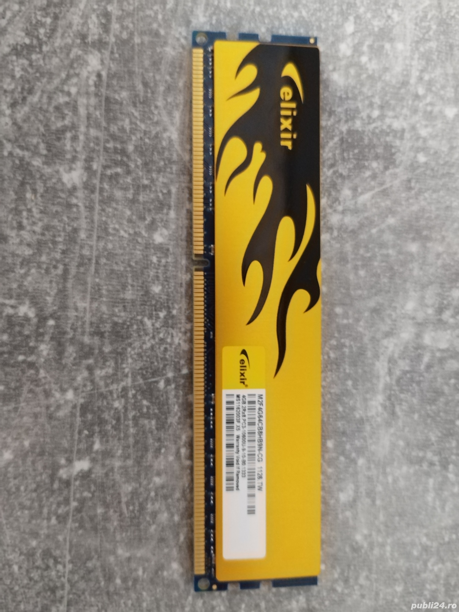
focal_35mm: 26
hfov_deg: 53.0
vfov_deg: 67.3
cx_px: 230
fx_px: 460
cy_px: 306
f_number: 1.9
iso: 4433
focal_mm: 6.24
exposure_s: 1/25
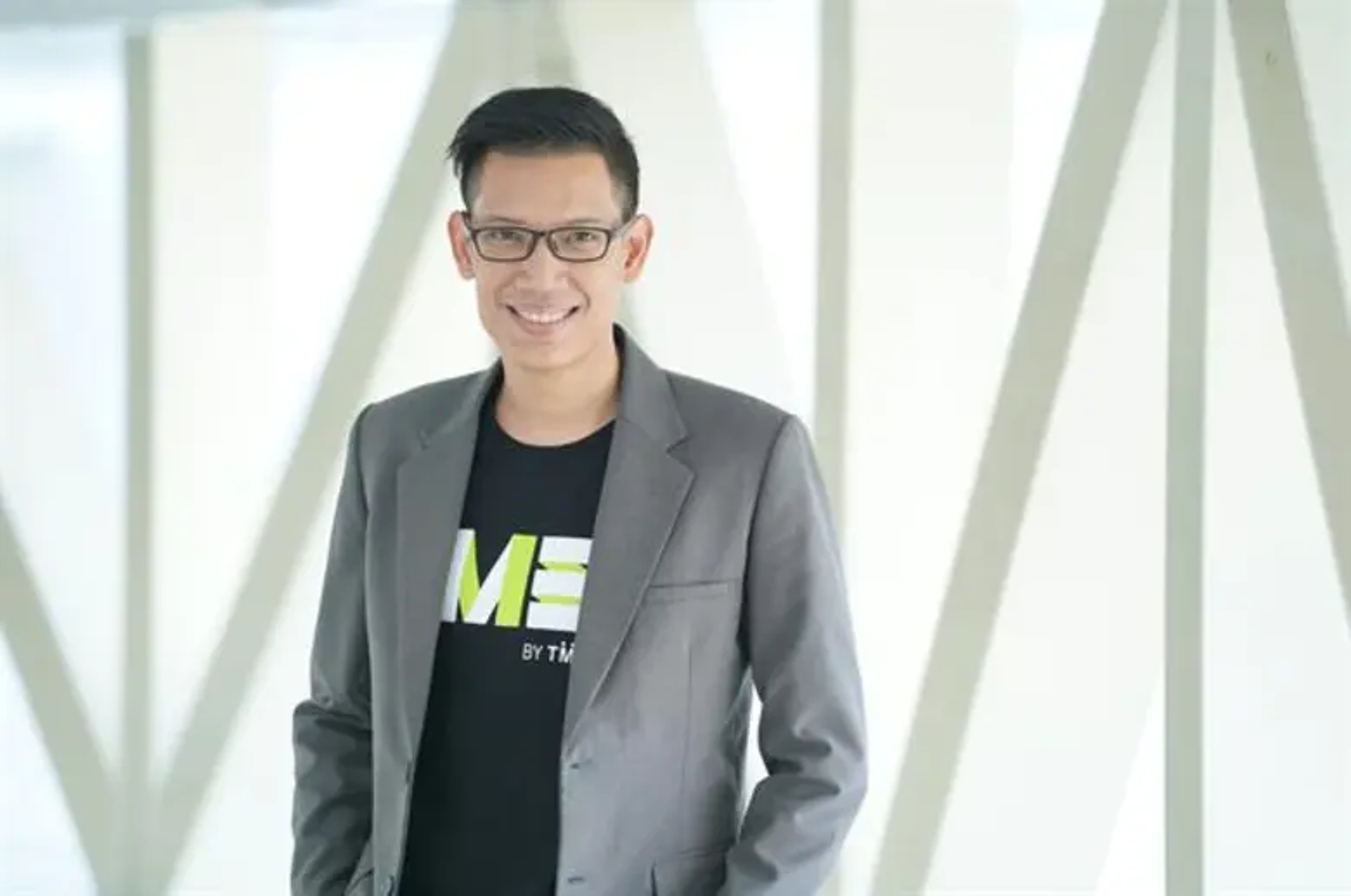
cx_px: 676
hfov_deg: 10.3
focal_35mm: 200
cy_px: 448
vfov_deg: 6.8
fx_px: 7492
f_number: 2.8
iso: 320
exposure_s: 1/250
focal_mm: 200
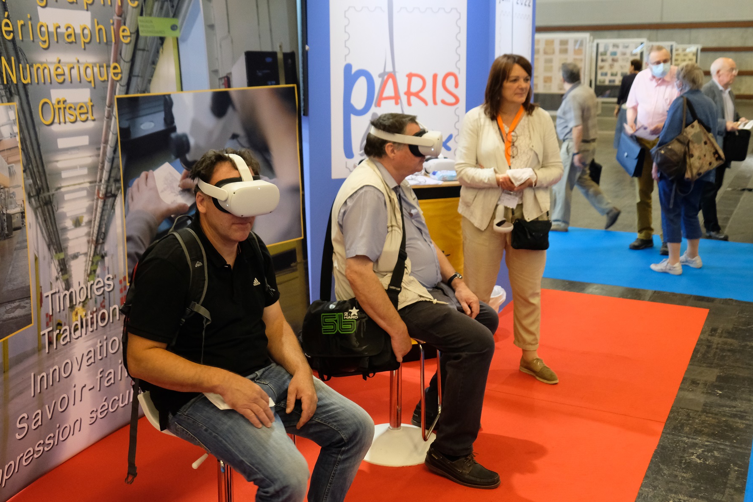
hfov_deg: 49.5
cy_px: 225
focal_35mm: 39
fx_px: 816
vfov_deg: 34.2
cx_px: 334
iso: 3200
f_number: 4
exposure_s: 1/60
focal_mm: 23.3
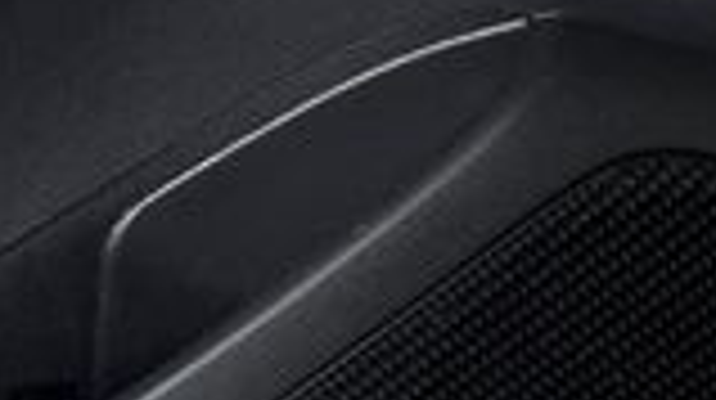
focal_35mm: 266
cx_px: -446
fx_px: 5044
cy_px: -115
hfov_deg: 7.9
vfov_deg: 4.5
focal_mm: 42
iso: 2500
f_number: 4.5
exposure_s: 1/160
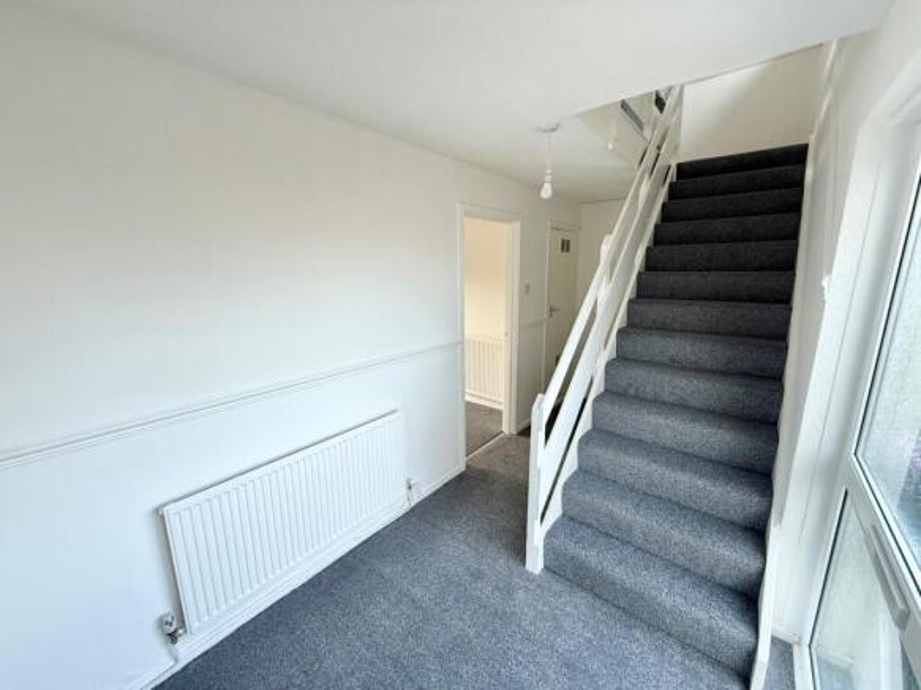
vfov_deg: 85.7
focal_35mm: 14
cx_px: 460
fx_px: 372
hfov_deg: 102.1
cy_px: 345
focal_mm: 2.22
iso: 250
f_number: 2.2
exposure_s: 1/99
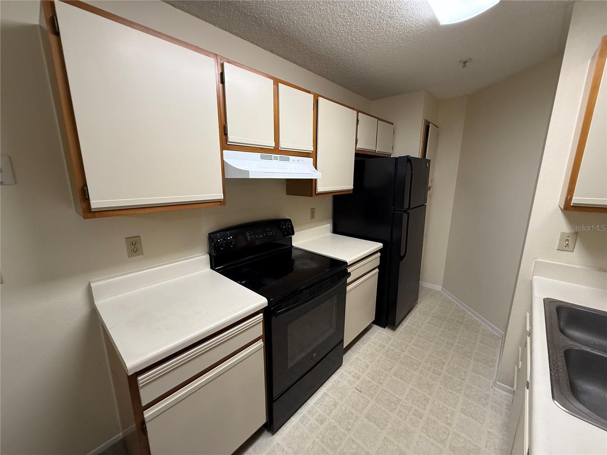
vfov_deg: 85.7
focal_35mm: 14
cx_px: 304
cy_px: 228
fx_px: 245
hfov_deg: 102.1
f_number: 2.2
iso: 200
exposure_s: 1/120
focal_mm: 2.22
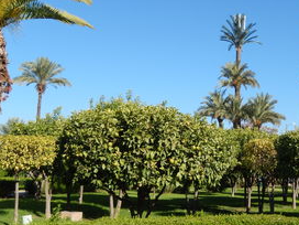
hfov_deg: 39.6
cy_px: 110
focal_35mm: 47
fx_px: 406
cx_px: 217
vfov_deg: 30.9
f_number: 3.8
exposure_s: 1/1000
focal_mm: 5.7
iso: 125
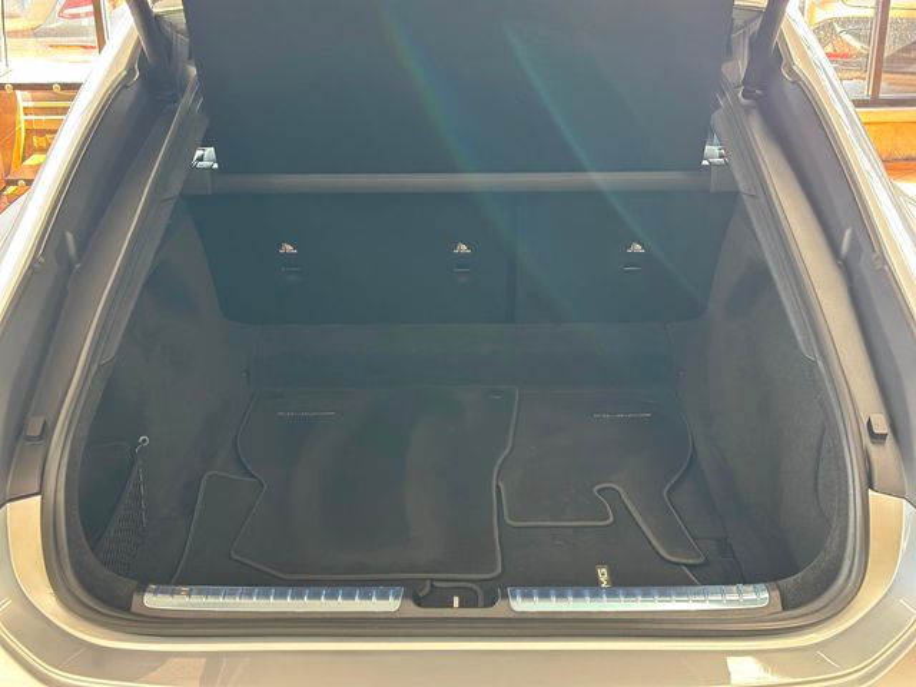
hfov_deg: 39.7
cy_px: 344
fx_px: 1270
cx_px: 458
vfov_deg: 30.3
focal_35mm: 48
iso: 250
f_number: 1.78
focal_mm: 6.86
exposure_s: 1/60
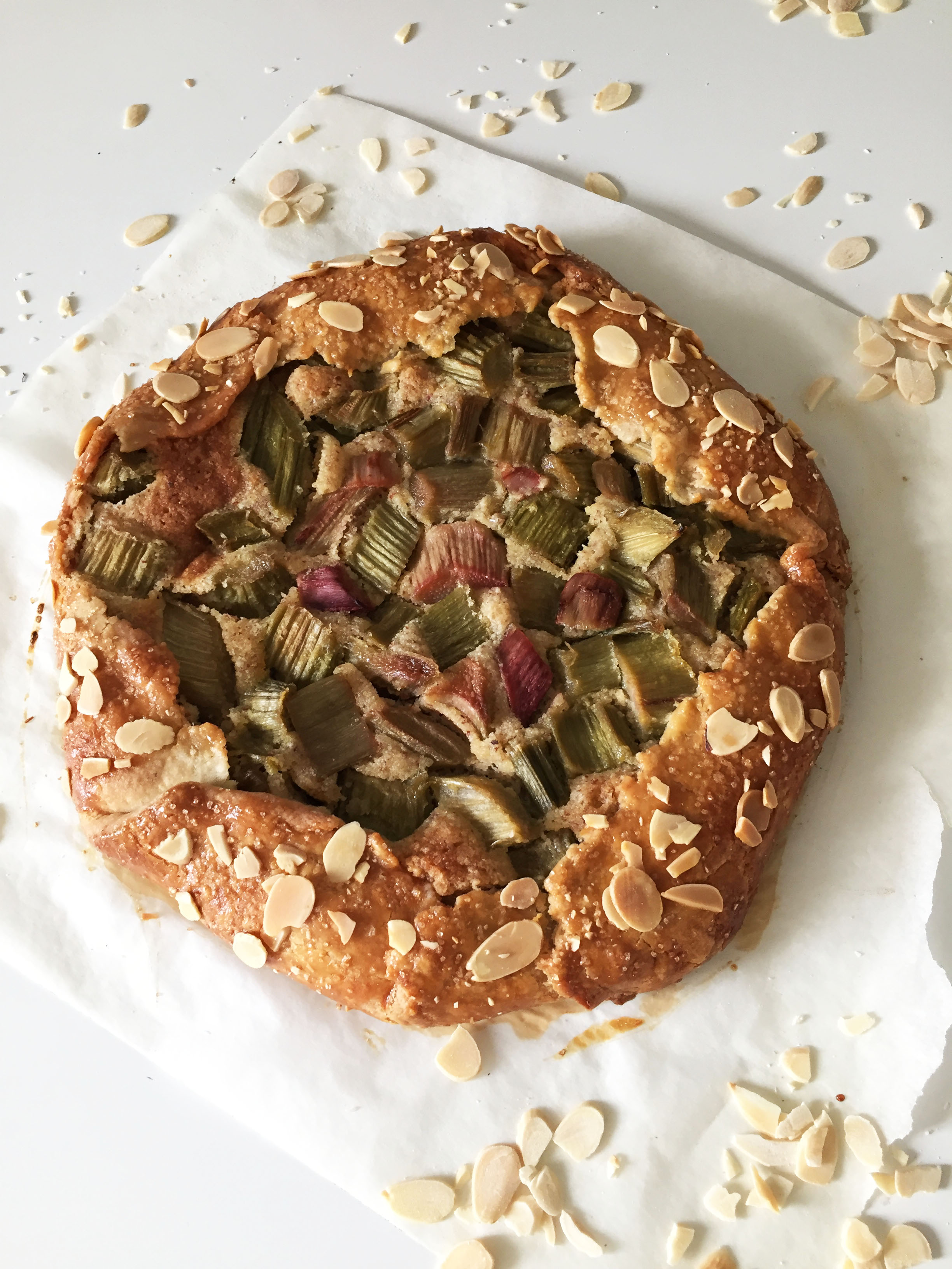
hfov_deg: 48.2
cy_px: 634
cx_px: 476
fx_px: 1063
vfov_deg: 61.7
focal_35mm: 29
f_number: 2.2
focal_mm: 4.15
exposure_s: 1/33
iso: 100
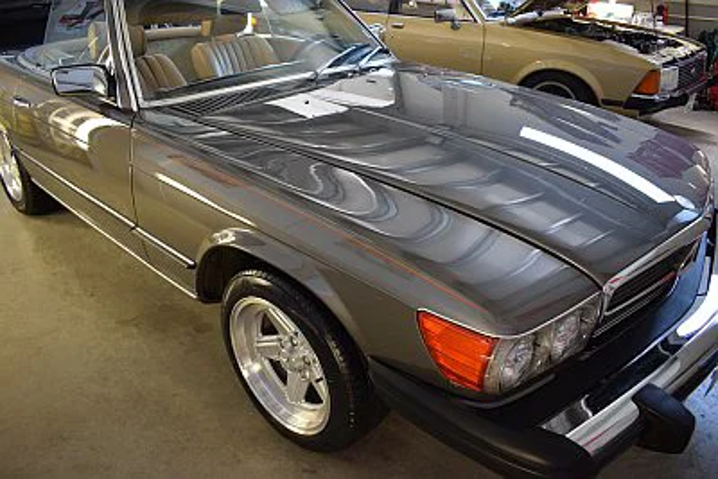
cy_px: 240
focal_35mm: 27
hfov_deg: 67.4
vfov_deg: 48.0
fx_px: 539
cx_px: 359
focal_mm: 18
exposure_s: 1/60
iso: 640
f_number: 4
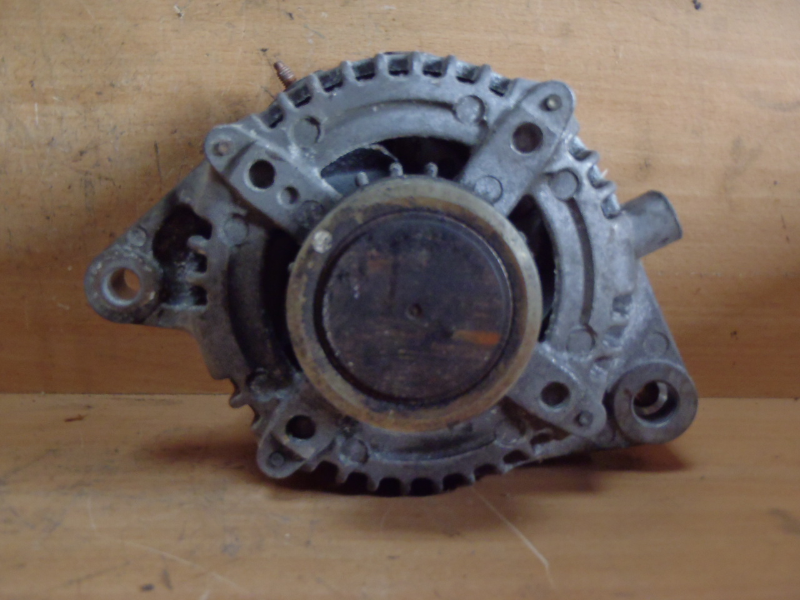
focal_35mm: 38
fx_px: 878
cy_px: 300
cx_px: 400
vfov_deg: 37.7
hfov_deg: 49.0
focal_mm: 6.83
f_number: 4.6
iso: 400
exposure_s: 1/4
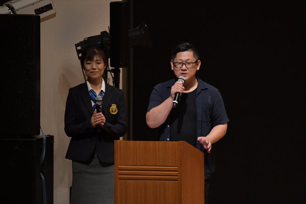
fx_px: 3823
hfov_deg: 4.6
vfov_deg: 3.1
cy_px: 102
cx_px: 153
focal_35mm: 450
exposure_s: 1/400
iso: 6400
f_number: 5.6
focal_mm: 300
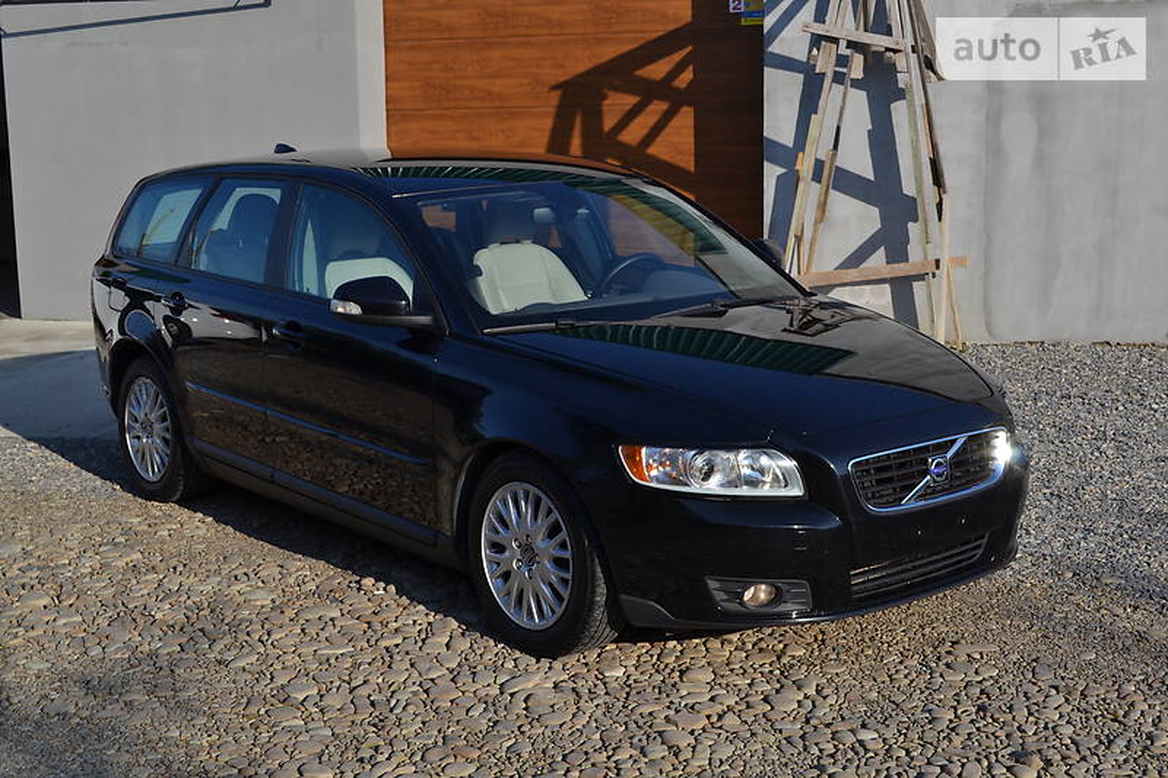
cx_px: 584
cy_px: 389
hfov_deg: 41.1
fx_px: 1557
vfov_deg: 28.1
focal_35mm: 48
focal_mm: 32
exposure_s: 1/250
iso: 100
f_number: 8
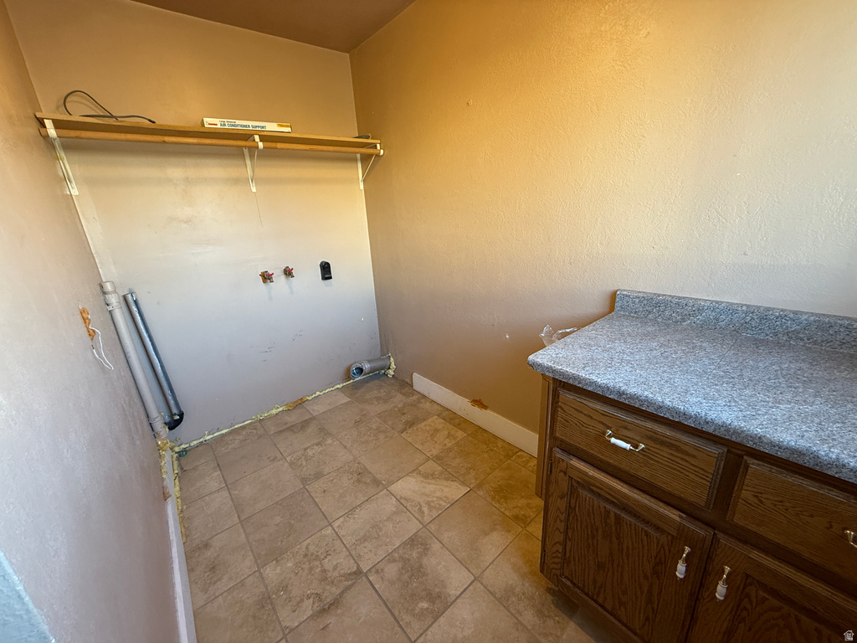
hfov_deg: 102.1
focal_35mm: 14
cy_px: 322
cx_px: 428
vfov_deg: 85.7
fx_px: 347
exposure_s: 1/60
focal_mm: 2.22
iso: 200
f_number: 2.2
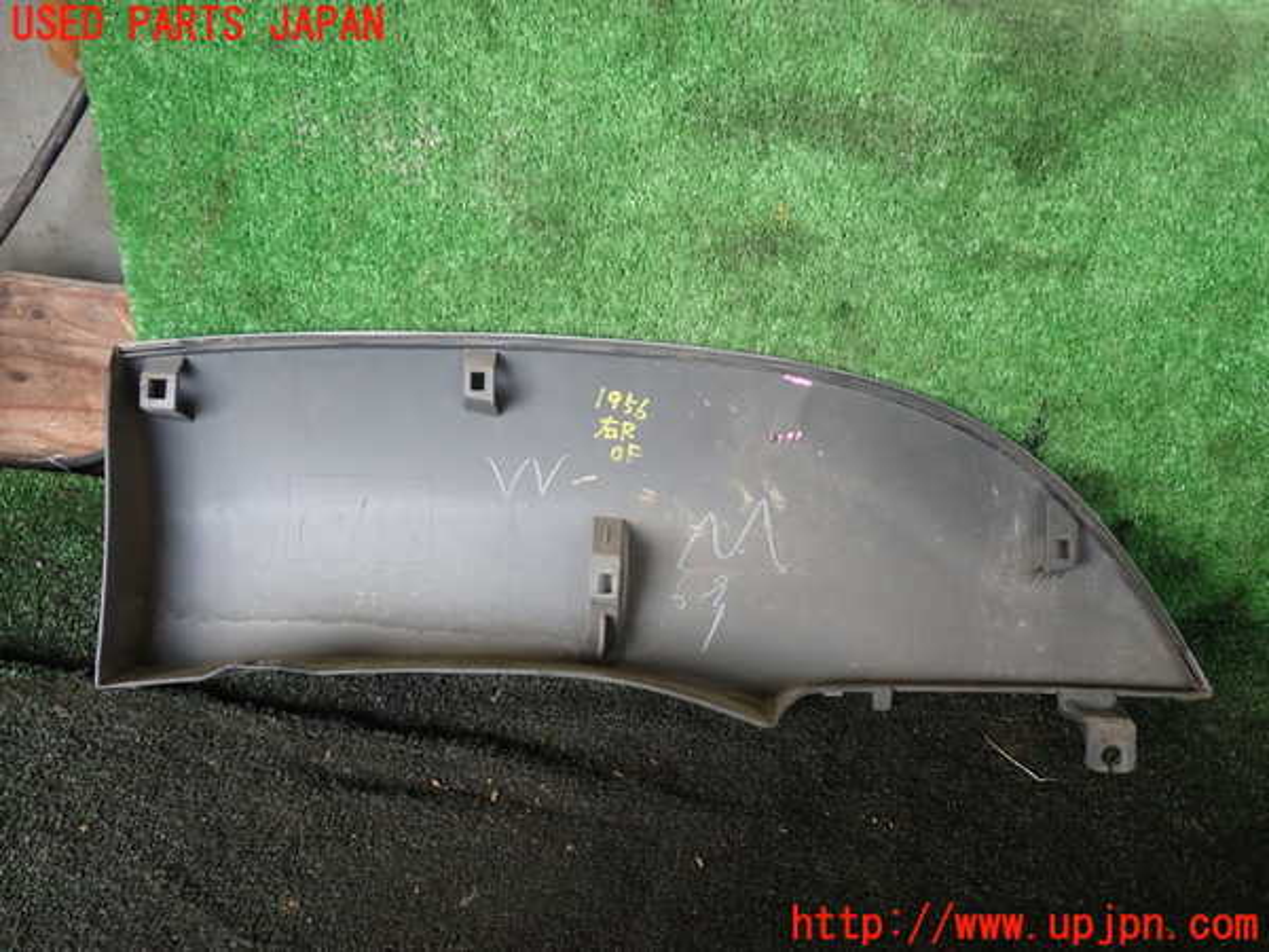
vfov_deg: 46.8
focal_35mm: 30
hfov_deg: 60.0
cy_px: 476
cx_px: 634
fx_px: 1100
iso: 125
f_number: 2.3
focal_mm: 5.4
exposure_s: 1/60
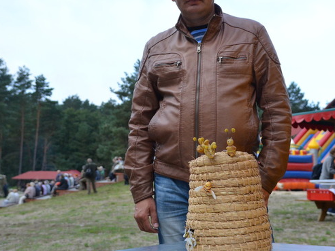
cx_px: 206
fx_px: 523
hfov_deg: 35.4
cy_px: 111
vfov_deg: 27.0
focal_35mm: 54
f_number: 4.5
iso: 1600
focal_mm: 26
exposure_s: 1/4000
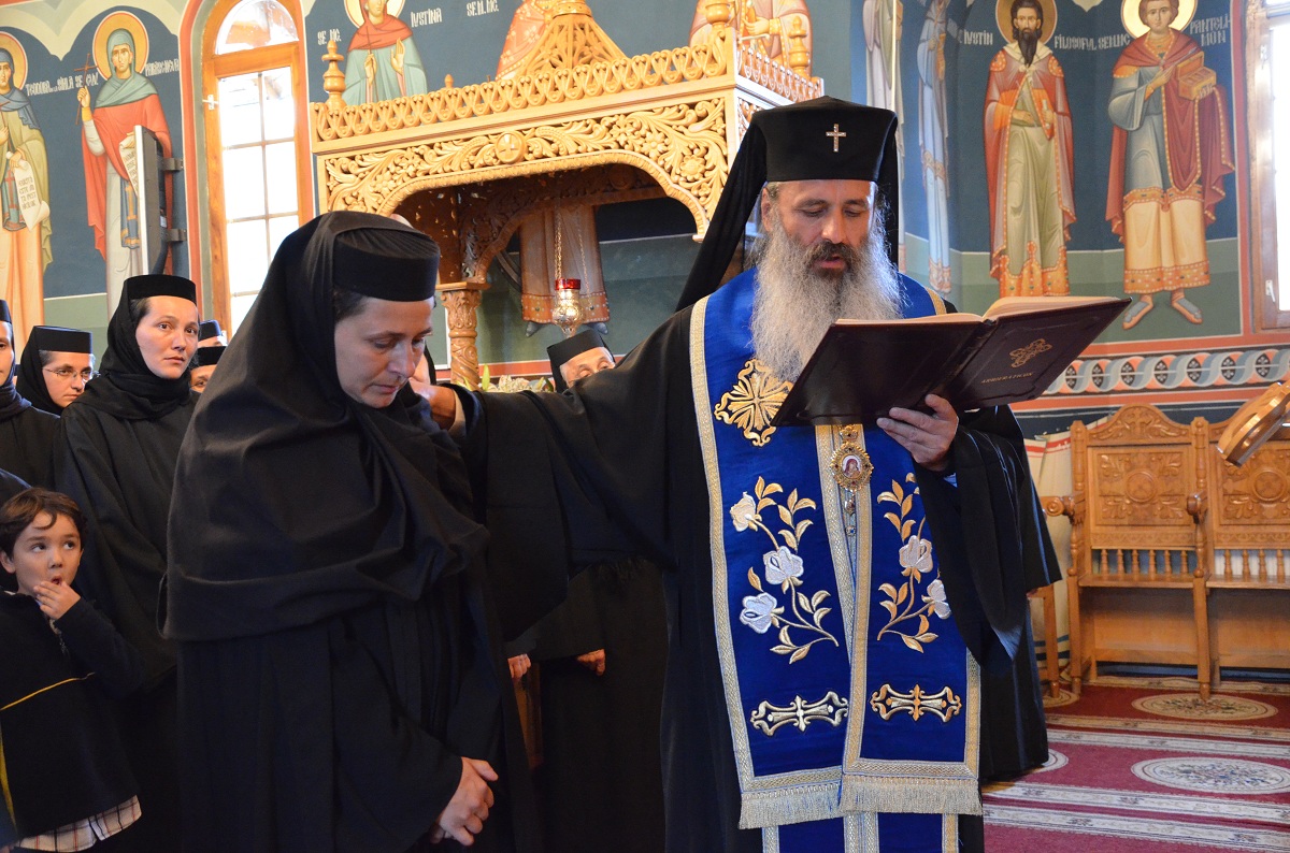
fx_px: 1394
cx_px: 645
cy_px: 426
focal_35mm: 39
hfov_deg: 49.7
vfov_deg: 34.0
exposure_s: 1/20
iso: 4000
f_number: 4
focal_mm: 26
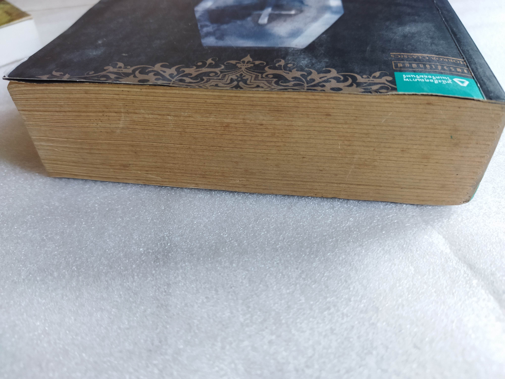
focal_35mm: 27
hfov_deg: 65.3
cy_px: 190
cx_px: 252
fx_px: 394
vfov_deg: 51.4
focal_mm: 4.71
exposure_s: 1/60
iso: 208
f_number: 1.79
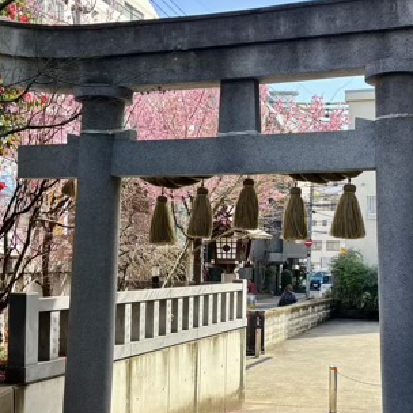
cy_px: 255
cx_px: 273
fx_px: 715
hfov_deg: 32.0
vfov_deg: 32.1
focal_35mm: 53
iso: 50
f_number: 1.6
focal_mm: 5.96
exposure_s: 1/597
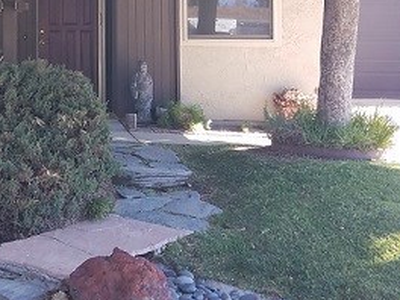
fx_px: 820
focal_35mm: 71
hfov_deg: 26.3
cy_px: -8
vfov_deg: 20.0
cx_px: 23
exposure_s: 1/231
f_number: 1.7
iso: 40
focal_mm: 4.2
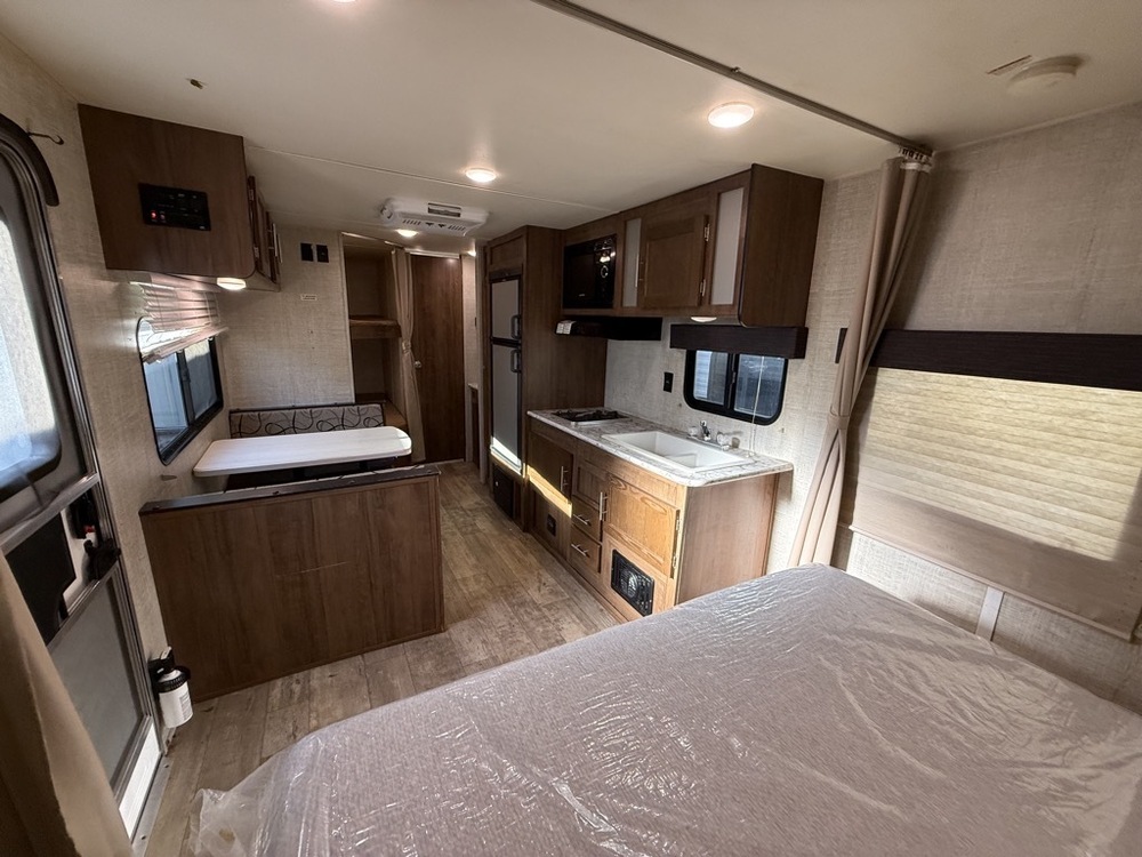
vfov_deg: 85.7
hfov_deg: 102.1
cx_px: 571
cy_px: 428
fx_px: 462
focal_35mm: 14
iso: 250
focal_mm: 2.22
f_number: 2.2
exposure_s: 1/99
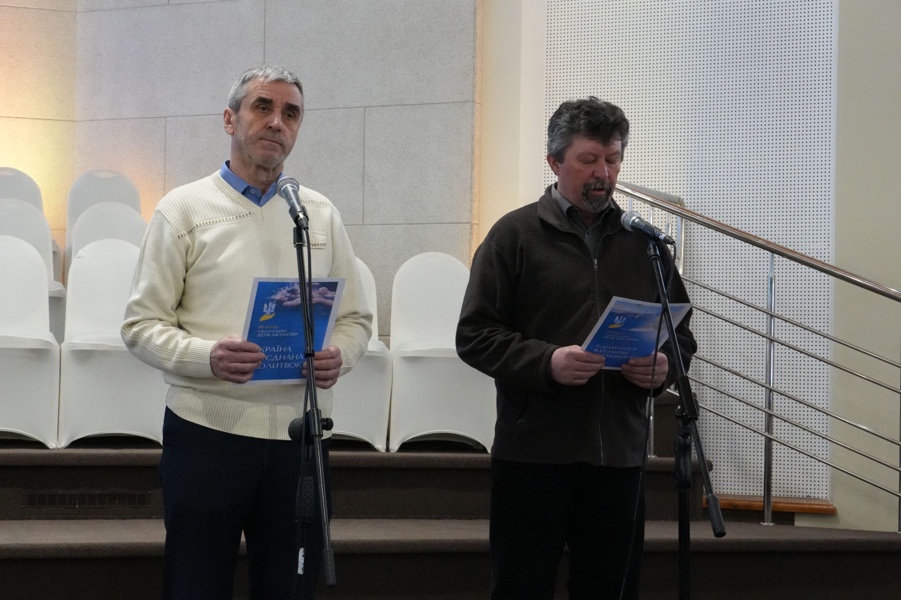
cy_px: 300
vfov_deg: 19.7
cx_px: 450
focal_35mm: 69
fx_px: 1726
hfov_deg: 29.3
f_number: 9
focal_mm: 46
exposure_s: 1/80
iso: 6400
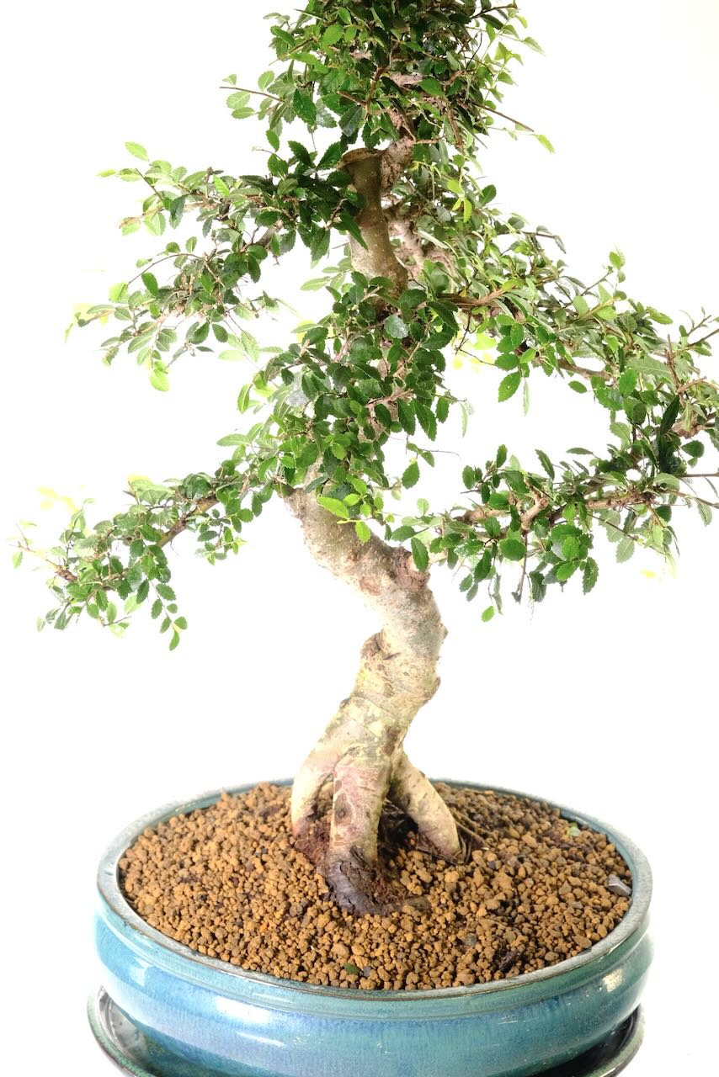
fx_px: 2365
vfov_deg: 25.7
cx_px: 360
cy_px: 538
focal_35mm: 79
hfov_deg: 17.3
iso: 2000
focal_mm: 52.4
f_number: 7.1
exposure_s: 1/25
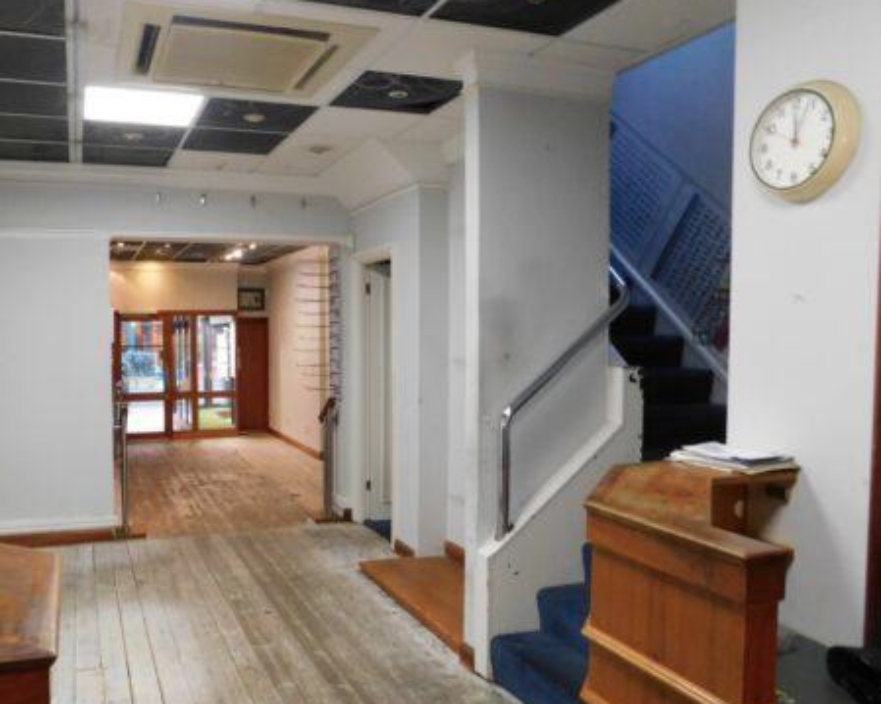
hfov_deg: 58.1
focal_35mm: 30
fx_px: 782
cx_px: 337
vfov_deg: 48.5
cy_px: 369
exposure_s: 1/30
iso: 280
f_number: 3
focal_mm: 4
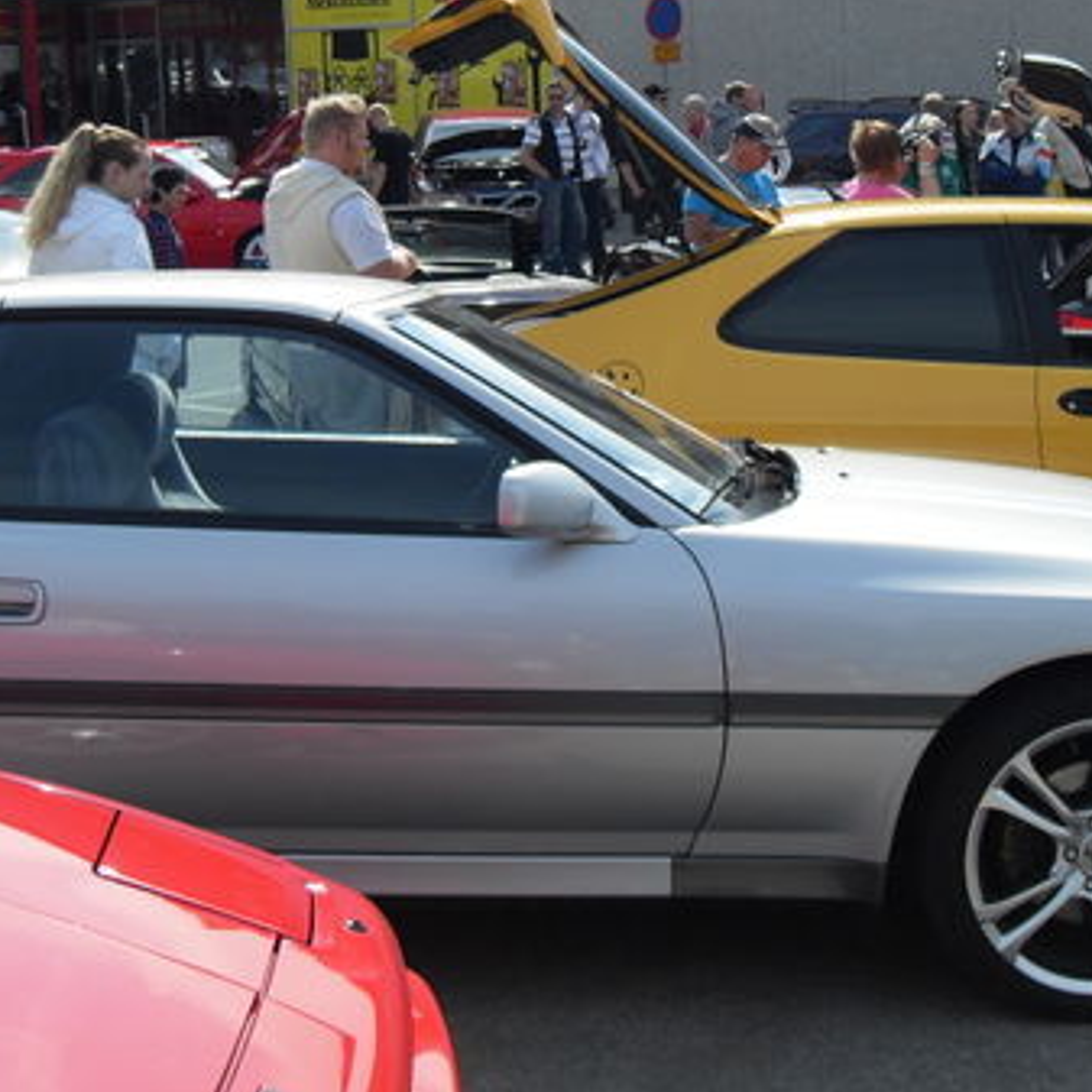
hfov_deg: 29.7
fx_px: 2034
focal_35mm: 57
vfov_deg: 29.8
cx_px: 771
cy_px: 343
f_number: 7
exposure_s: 1/180
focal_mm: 6.3
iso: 80
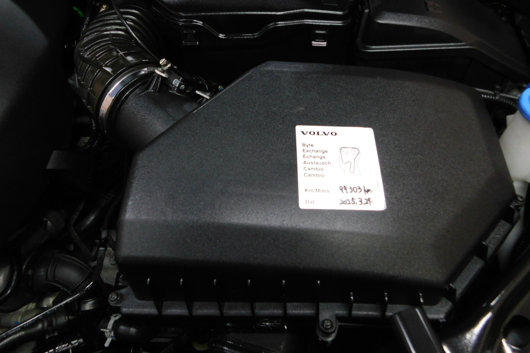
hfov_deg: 73.7
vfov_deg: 53.0
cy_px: 158
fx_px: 353
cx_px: 265
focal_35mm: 24
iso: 400
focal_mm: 4
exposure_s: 1/30
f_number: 3
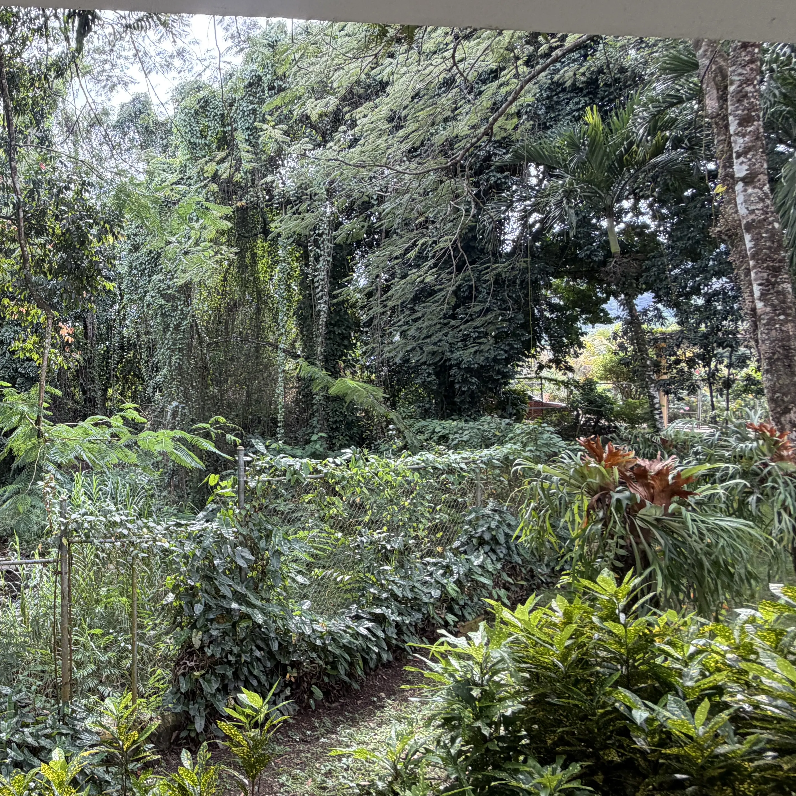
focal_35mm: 25
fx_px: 650
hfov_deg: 53.7
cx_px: 57
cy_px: 392
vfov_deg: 62.9
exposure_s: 1/121
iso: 64
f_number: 2.2
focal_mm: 2.22
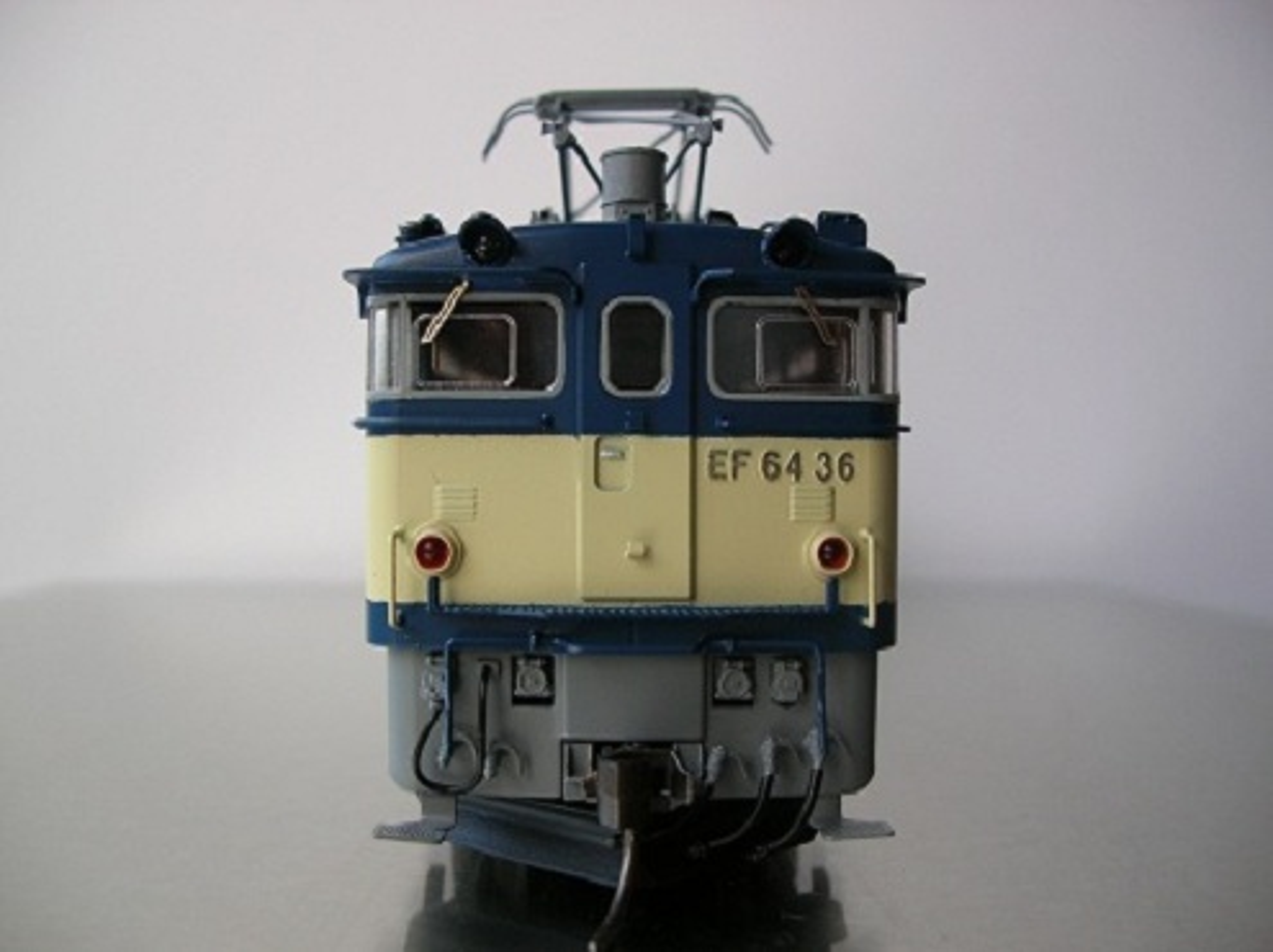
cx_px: 636
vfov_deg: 40.6
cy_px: 476
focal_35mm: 35
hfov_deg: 52.7
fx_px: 1286
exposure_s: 1/63.6
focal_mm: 5.8
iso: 50
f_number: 2.8
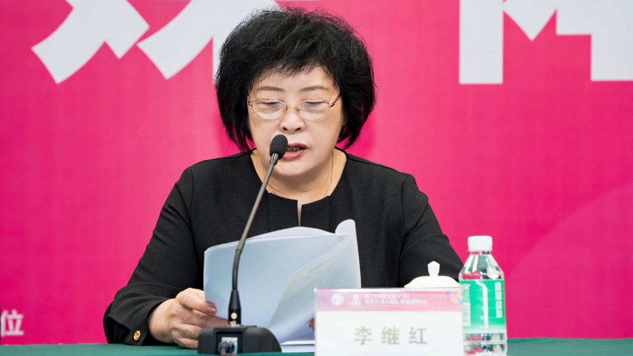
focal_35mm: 210
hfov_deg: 10.3
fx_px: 3524
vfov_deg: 5.8
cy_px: 159
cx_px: 316
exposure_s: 1/200
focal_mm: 200
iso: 3200
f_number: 8
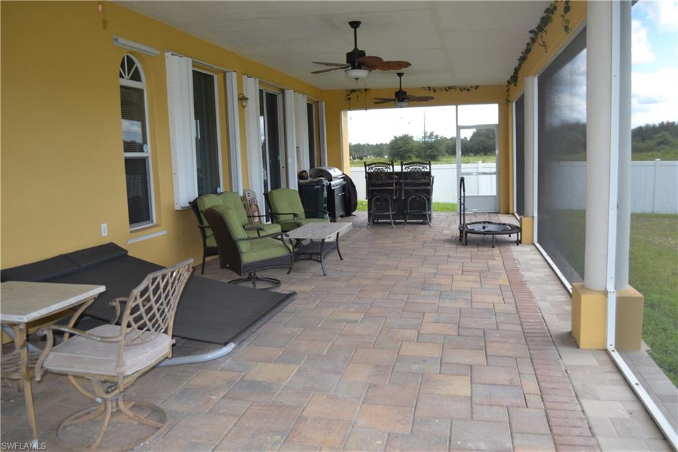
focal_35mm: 30
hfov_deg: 61.9
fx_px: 565
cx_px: 339
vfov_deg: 43.6
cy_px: 226
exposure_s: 1/160
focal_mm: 20
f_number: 4
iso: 100
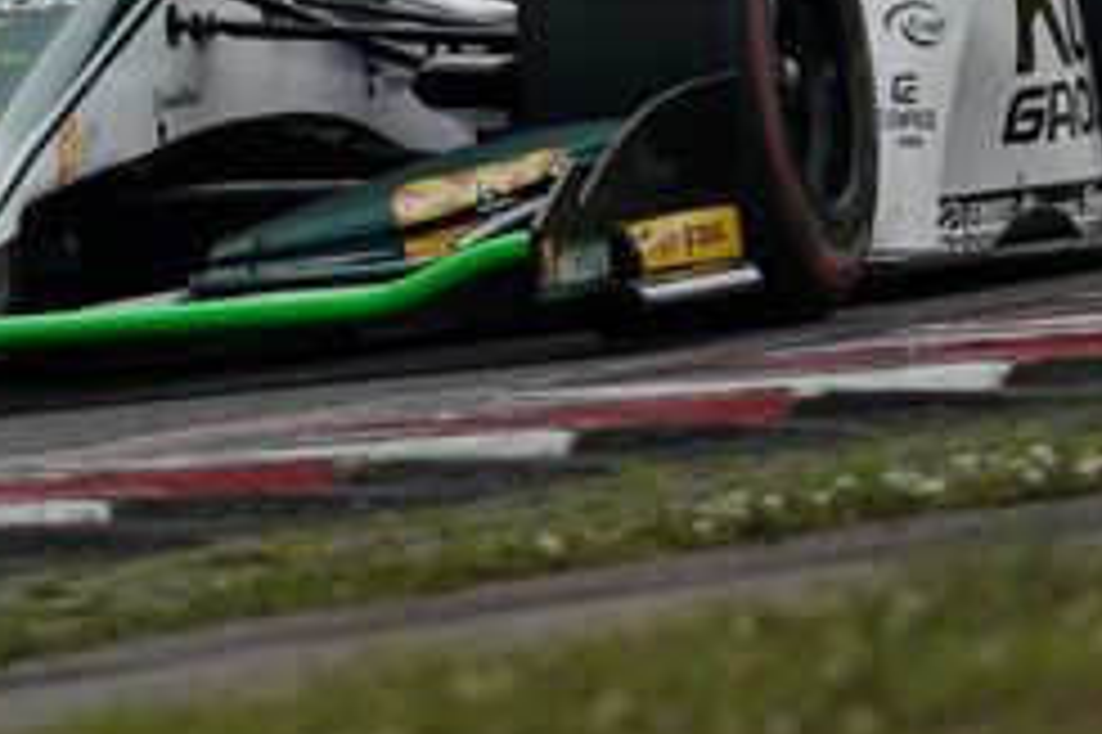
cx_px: 153
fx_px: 53929
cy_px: -32
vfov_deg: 0.8
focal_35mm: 1763
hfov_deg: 1.2
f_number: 6.3
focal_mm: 600
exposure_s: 1/800
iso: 200
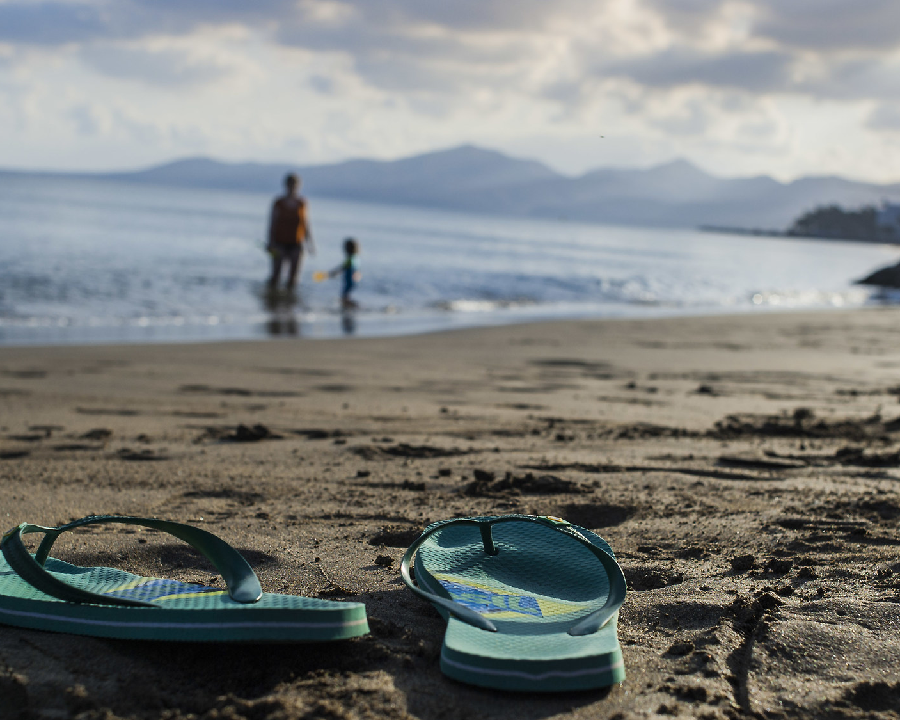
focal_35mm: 56
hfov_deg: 33.6
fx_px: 1491
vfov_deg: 27.1
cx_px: 494
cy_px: 372
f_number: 6.3
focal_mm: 35
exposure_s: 1/1250
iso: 200
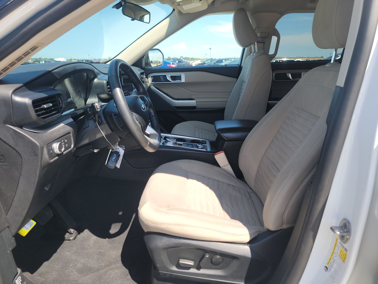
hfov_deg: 71.6
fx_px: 262
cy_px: 142
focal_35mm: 24
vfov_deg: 56.8
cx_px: 189
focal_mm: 6.7
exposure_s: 1/243
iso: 50
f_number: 1.8
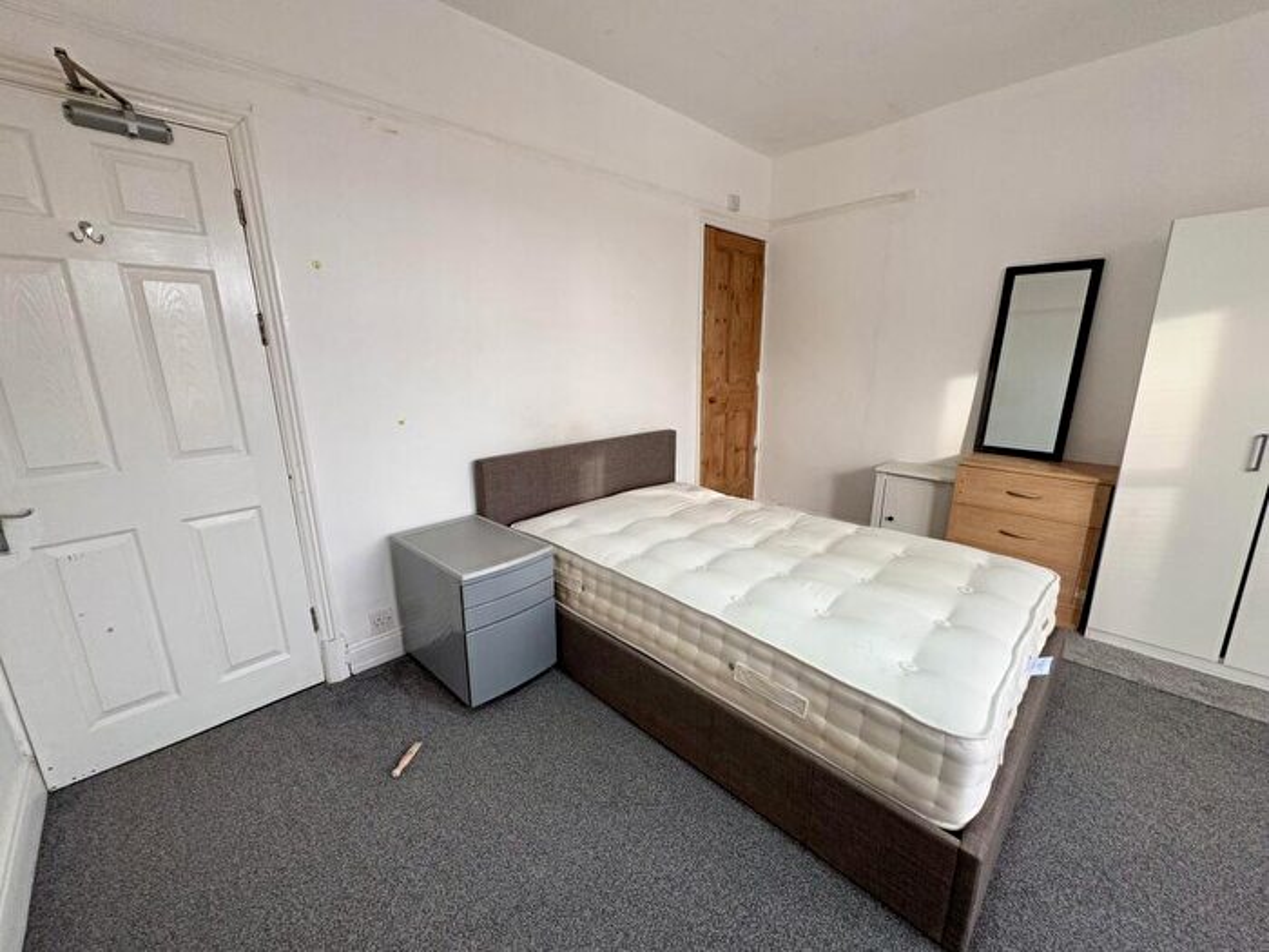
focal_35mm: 14
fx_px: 513
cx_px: 634
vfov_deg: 85.7
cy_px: 476
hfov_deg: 102.1
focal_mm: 2.22
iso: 125
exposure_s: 1/99
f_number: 2.2
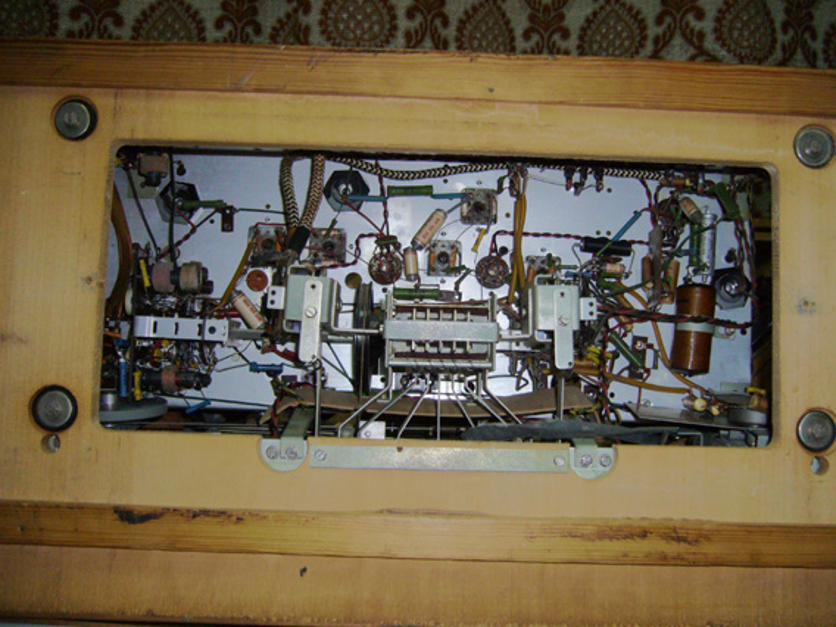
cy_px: 314
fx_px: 894
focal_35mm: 37
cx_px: 436
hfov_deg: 50.1
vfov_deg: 38.7
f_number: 2.8
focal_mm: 5.8
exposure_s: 1/30
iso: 100
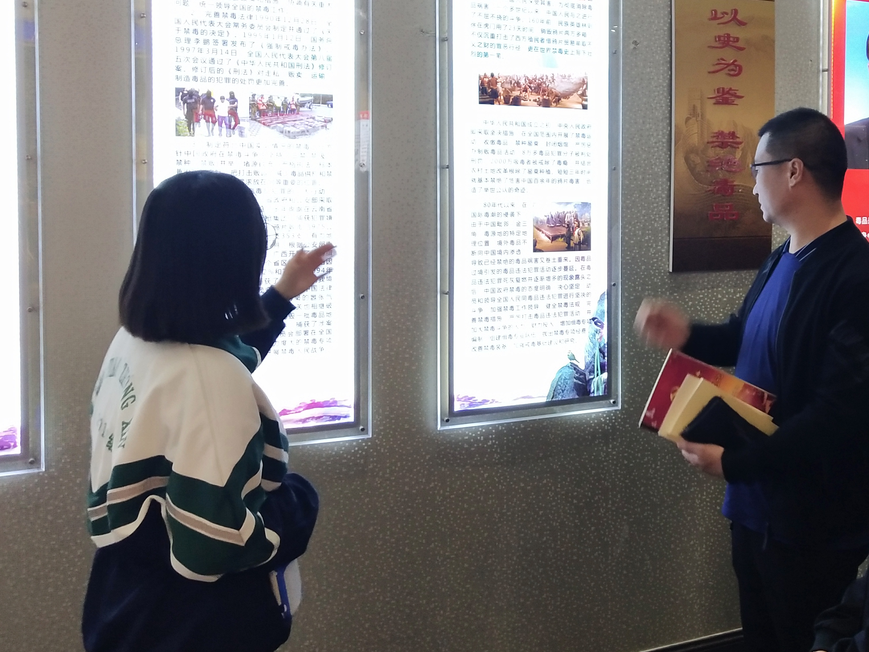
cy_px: 225
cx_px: 580
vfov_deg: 31.3
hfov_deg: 40.7
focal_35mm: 46
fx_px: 1155
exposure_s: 1/50
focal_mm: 3.95
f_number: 1.8
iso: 339
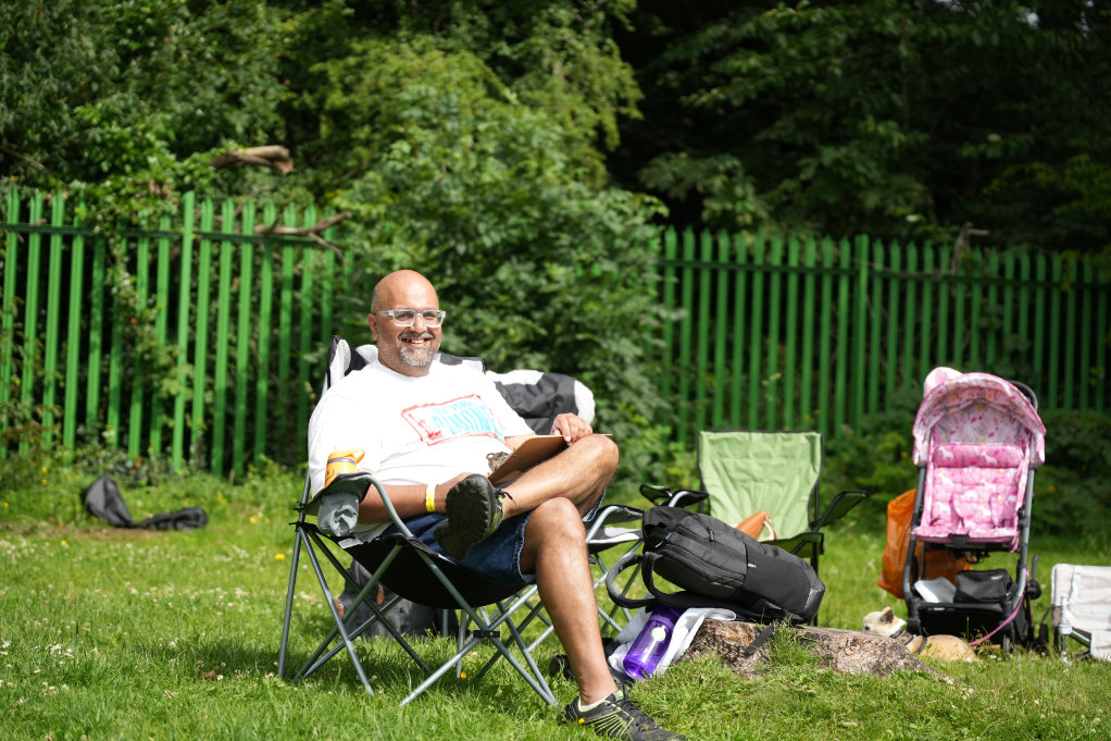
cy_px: 370
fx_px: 2160
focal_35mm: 70
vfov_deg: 19.5
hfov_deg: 28.8
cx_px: 556
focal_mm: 70
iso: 400
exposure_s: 1/5000
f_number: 2.8
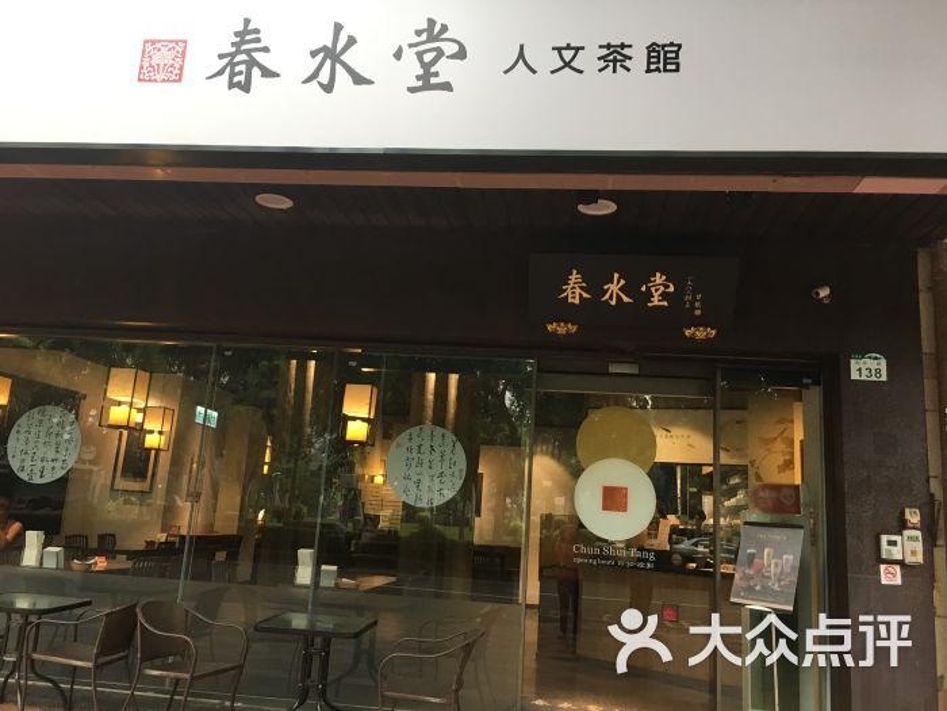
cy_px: 356
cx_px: 474
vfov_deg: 48.2
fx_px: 793
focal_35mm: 29
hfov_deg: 61.7
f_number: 2.2
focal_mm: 4.15
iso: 32
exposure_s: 1/30
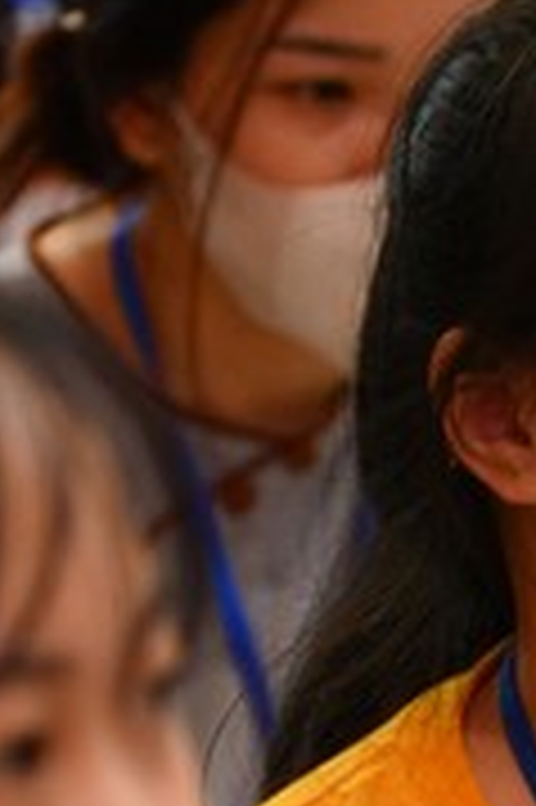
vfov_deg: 4.7
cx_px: 716
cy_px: 896
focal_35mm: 436
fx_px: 9755
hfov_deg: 3.1
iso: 4000
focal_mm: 120
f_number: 4
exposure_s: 1/125
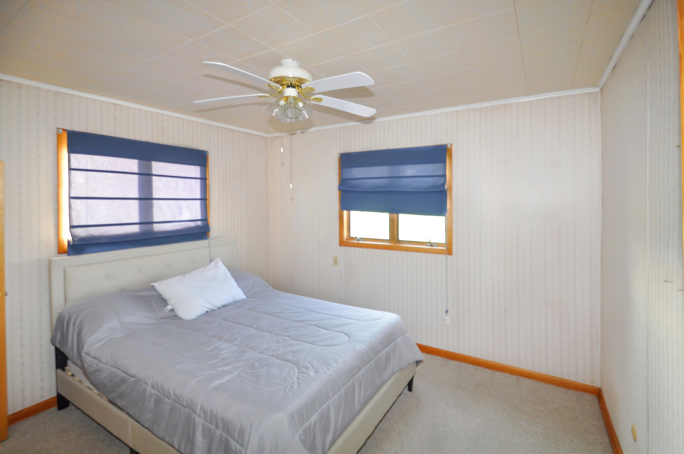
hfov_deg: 100.5
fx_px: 285
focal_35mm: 15
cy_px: 227
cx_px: 342
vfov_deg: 77.2
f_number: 4
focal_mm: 10
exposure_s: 1/60
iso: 500
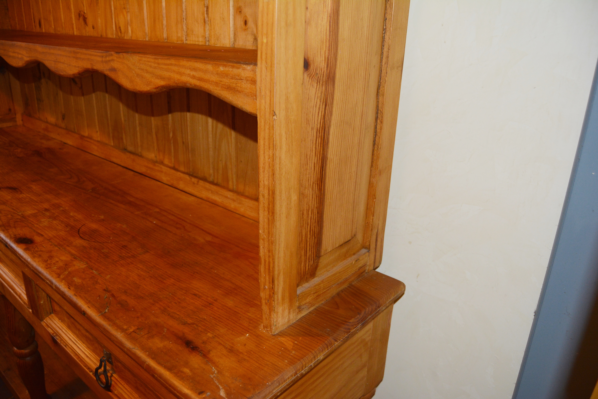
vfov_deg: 47.9
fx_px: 448
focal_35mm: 27
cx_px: 299
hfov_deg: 67.4
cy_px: 200
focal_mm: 18
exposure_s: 1/60
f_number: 3.5
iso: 560
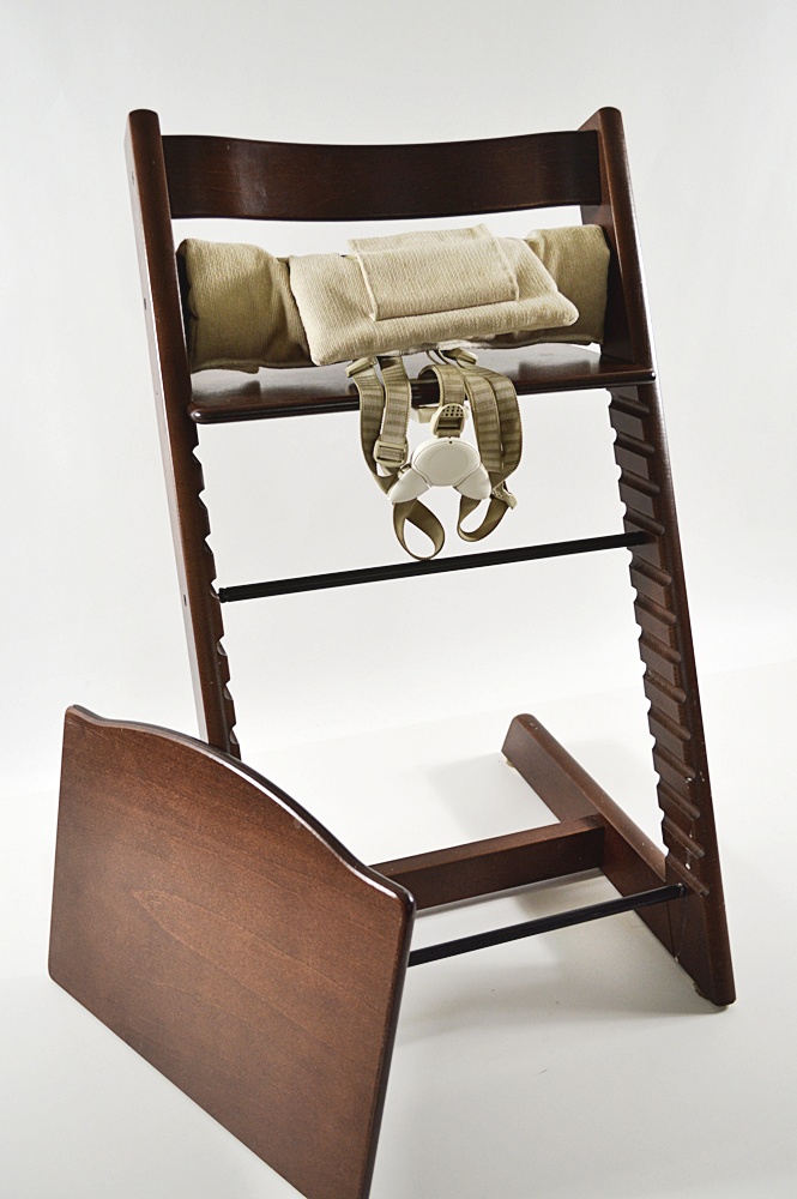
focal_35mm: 33
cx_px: 398
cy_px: 600
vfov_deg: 57.3
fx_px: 1098
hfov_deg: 39.9
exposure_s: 1/60
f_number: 4
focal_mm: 22
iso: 400
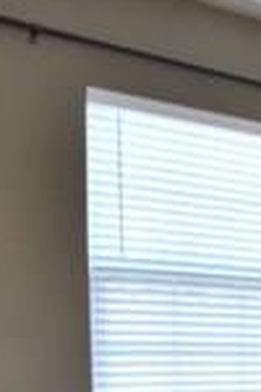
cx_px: 778
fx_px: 696
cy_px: 393
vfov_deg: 29.3
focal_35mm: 64
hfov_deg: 11.6
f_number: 4
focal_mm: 10
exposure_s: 1/60
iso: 400
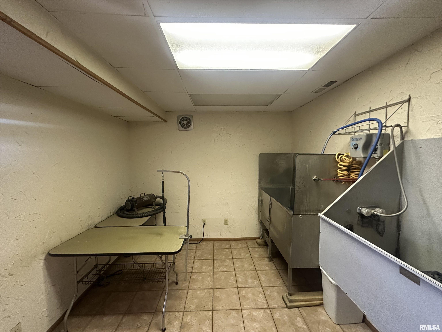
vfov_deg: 85.7
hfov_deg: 102.1
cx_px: 221
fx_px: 179
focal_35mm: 14
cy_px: 166
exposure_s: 1/60
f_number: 2.2
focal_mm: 2.22
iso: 800
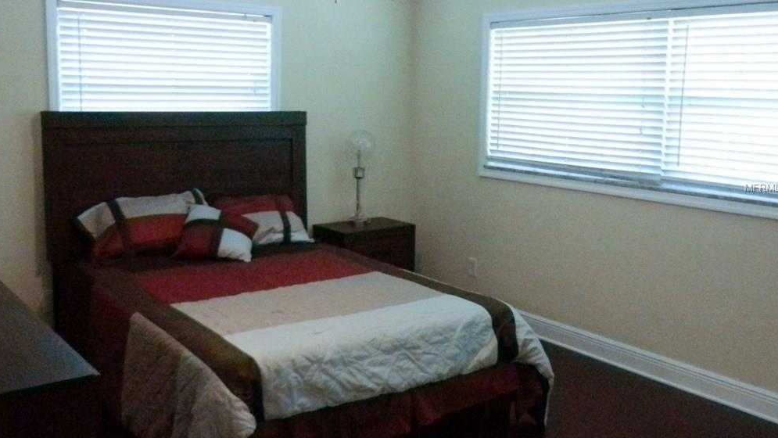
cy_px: 188
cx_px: 391
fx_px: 763
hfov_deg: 54.0
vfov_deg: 32.0
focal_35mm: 37
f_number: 3.8
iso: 3200
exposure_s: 1/100
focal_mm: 5.9
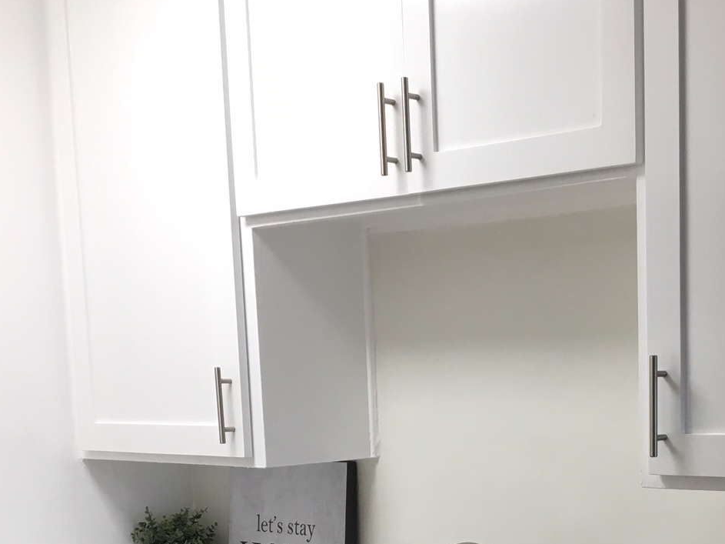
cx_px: 537
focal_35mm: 62
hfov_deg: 30.7
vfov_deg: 22.8
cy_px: 528
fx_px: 1298
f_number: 2.2
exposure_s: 1/30
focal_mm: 4.15
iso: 32
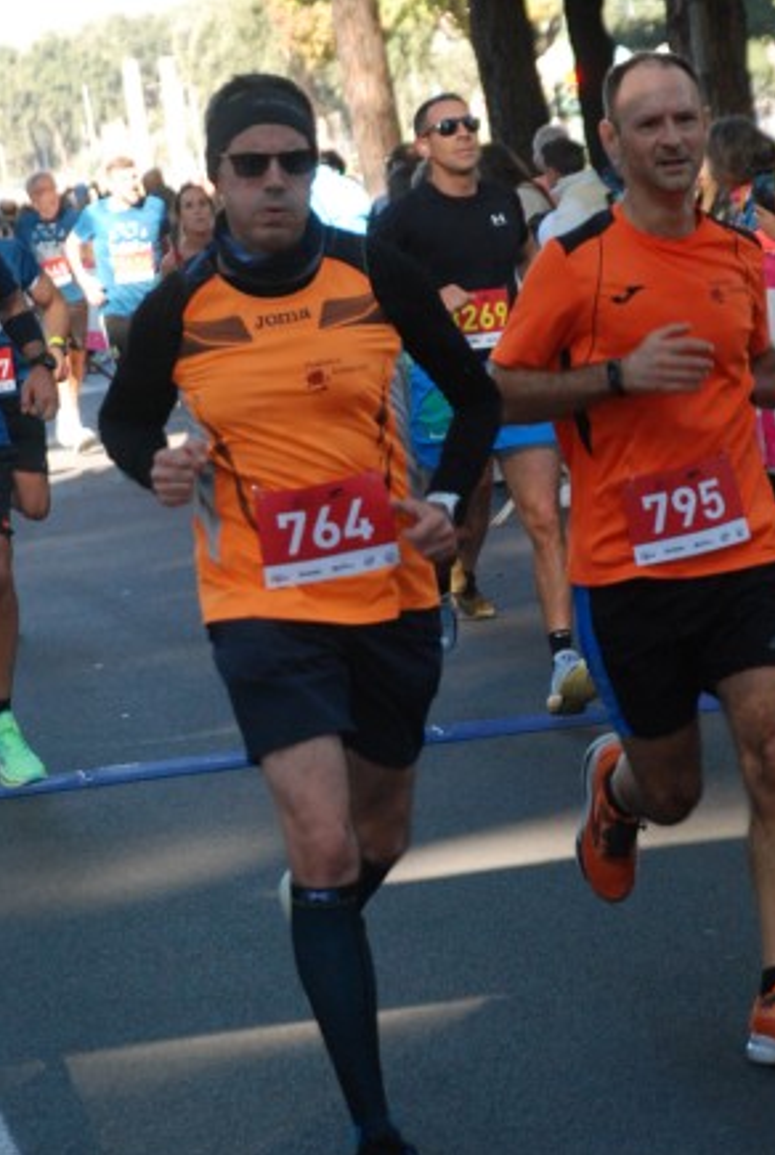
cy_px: 539
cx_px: 490
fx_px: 5646
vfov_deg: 11.7
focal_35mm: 176
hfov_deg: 7.8
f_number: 5.6
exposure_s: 1/320
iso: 1000
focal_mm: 85
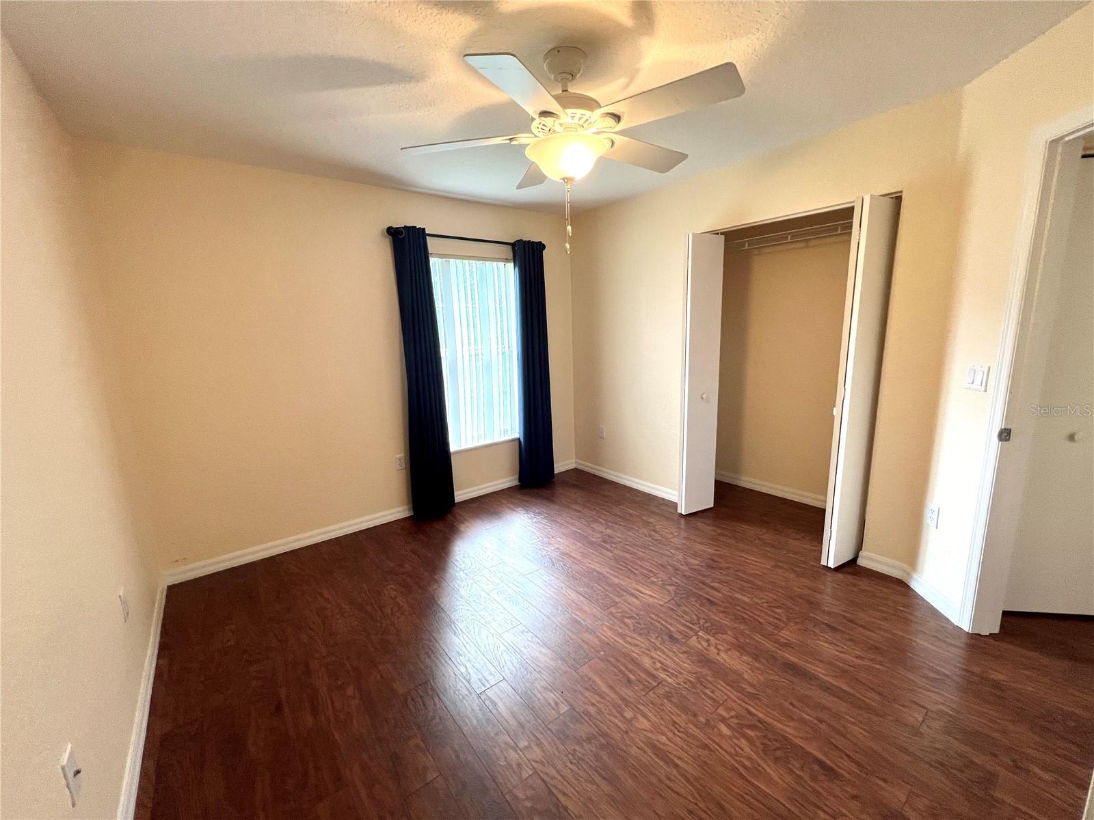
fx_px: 411
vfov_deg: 89.9
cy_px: 410
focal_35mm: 13
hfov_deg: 106.2
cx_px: 547
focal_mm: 1.57
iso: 125
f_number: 1.8
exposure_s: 1/60
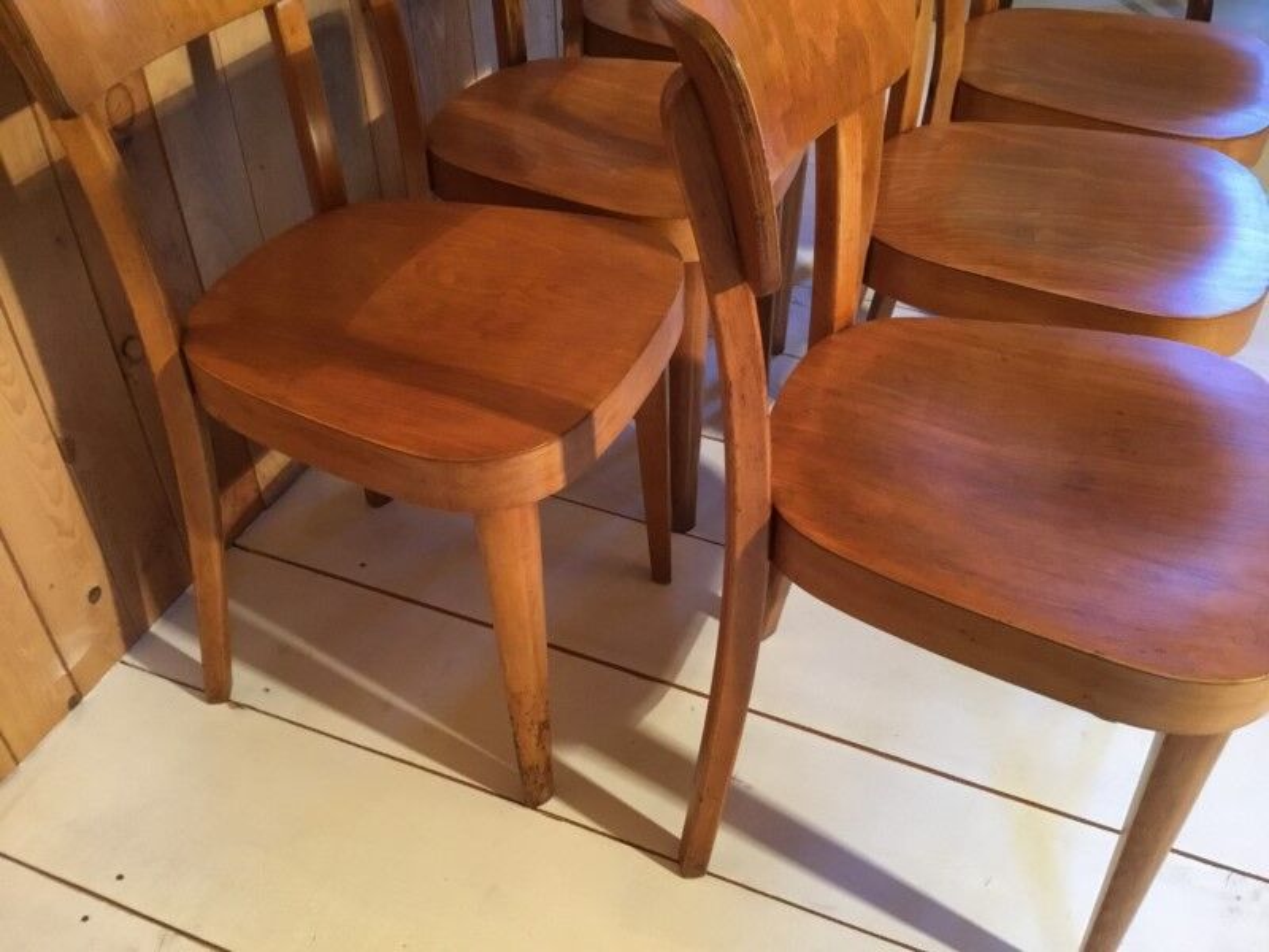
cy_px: 476
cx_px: 634
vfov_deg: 45.4
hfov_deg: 58.4
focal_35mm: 31
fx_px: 1136
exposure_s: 1/25
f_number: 2.4
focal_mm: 3.3
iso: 200
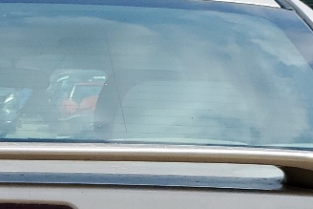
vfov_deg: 9.8
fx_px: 1148
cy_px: 396
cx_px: 5
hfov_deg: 15.3
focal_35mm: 132
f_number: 1.5
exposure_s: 1/5000
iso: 50
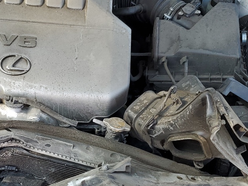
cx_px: 69
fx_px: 480
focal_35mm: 67
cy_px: 112
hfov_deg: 28.6
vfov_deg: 21.9
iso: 50
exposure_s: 1/400
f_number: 1.5
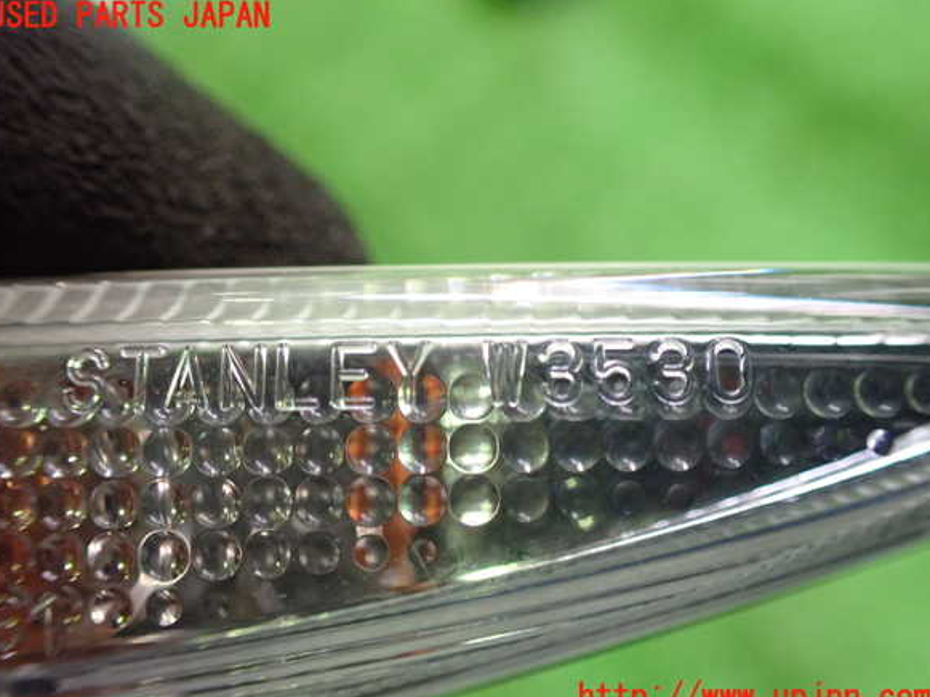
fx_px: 832
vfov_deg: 45.4
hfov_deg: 58.4
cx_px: 459
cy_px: 357
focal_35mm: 31
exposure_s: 1/30
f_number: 2.3
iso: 800
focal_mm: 5.4
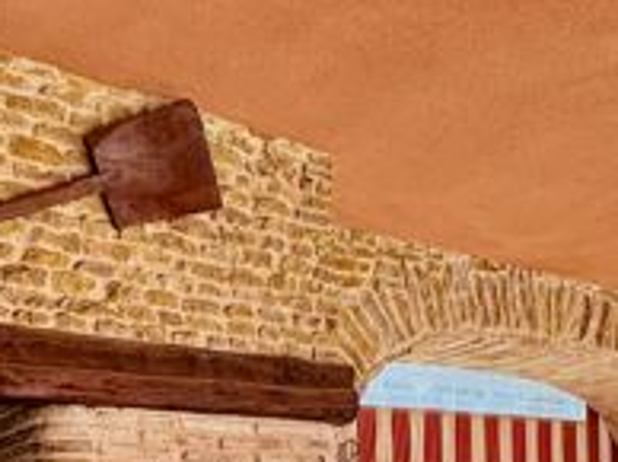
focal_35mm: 51
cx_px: 393
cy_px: 739
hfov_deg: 37.3
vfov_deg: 22.2
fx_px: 909
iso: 40
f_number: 2.2
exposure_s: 1/103
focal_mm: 2.22
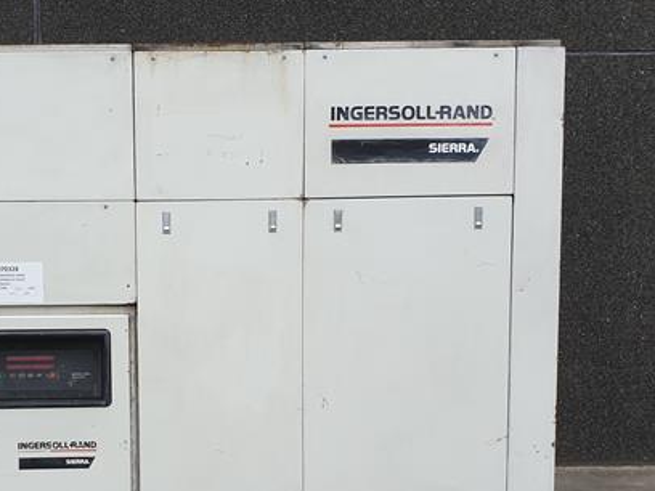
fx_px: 965
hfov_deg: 36.7
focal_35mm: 51
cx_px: 169
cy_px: 367
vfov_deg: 28.2
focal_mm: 4.3
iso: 50
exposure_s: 1/643
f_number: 2.4
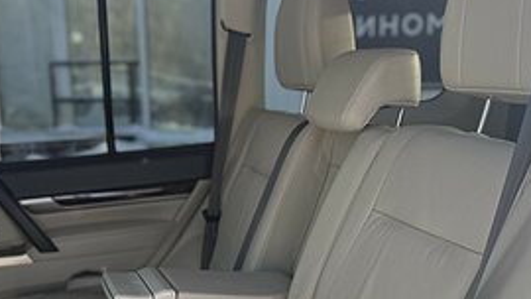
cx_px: 226
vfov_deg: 21.3
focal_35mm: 53
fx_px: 746
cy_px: 341
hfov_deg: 39.1
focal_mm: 6.76
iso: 100
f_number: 1.78
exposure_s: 1/351
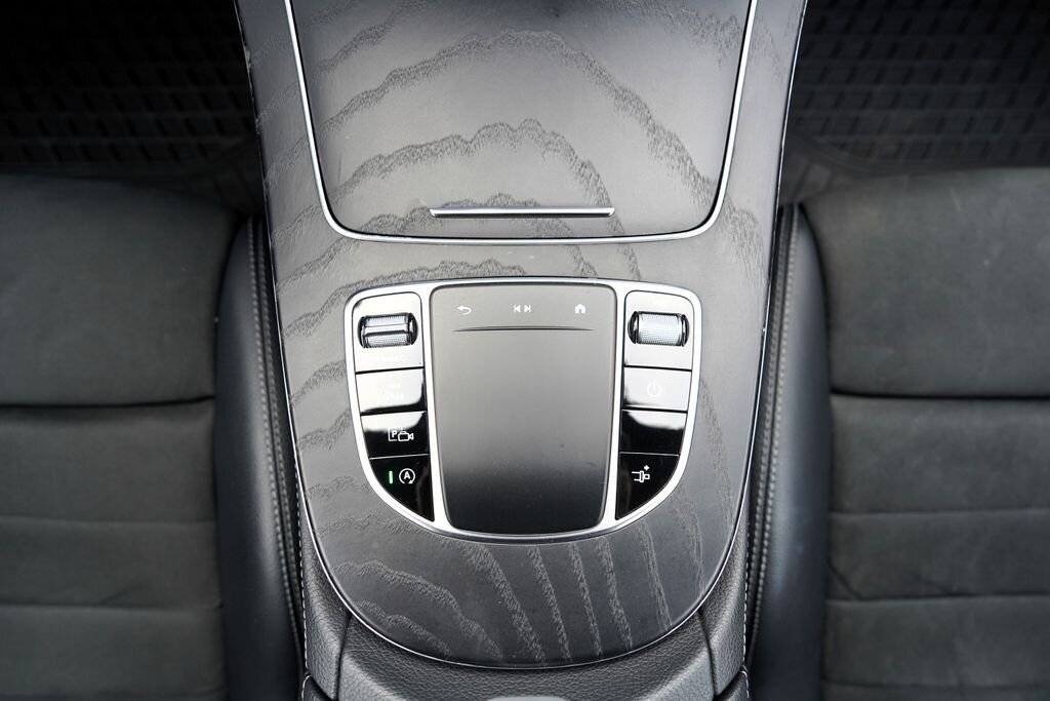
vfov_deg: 53.1
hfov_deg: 73.7
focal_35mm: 24
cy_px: 350
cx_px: 525
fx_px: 700
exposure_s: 1/60
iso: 250
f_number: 4
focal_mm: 24
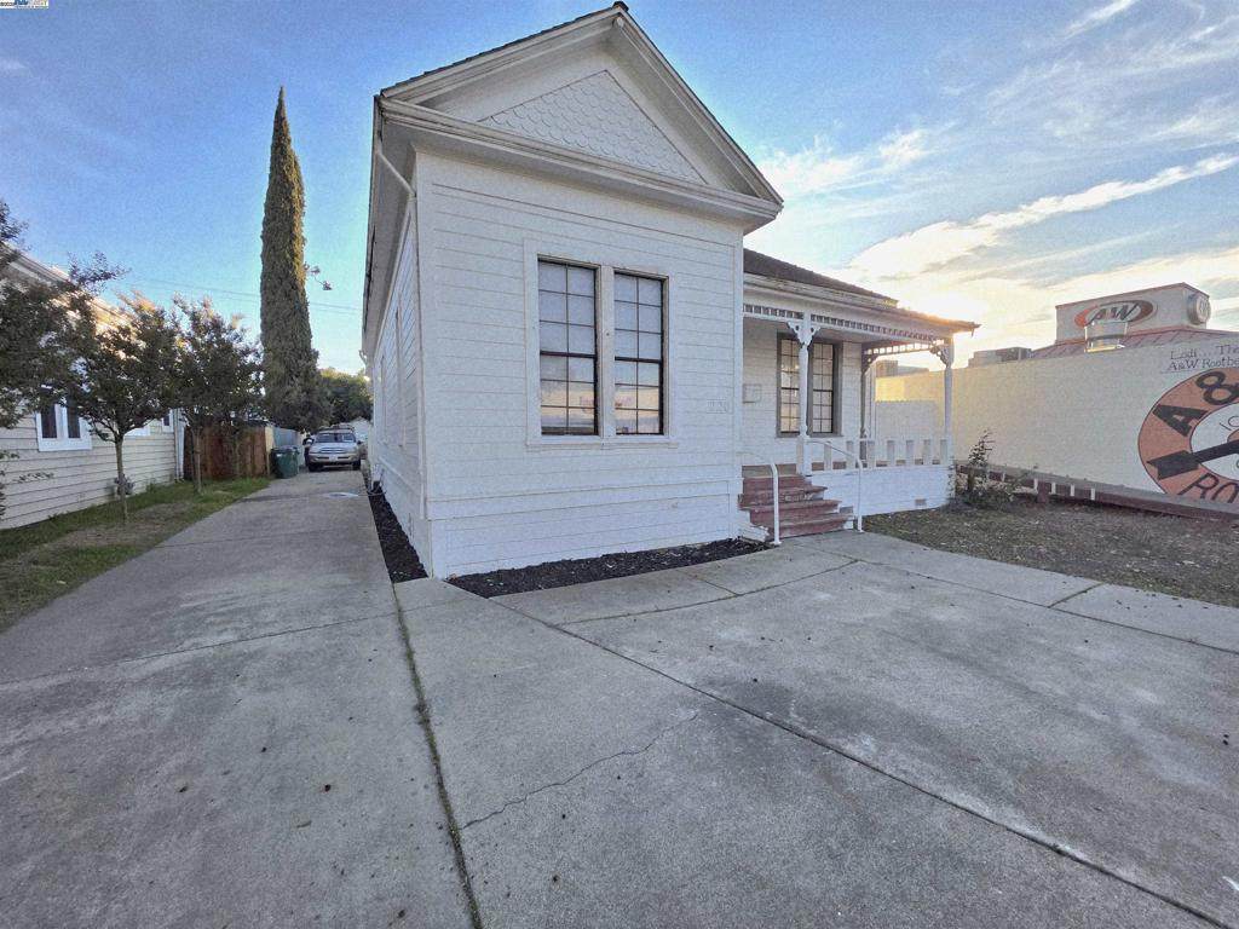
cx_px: 620
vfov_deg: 89.9
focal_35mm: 13
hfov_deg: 106.2
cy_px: 464
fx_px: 465
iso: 40
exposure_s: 1/1111
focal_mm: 2.2
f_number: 1.9
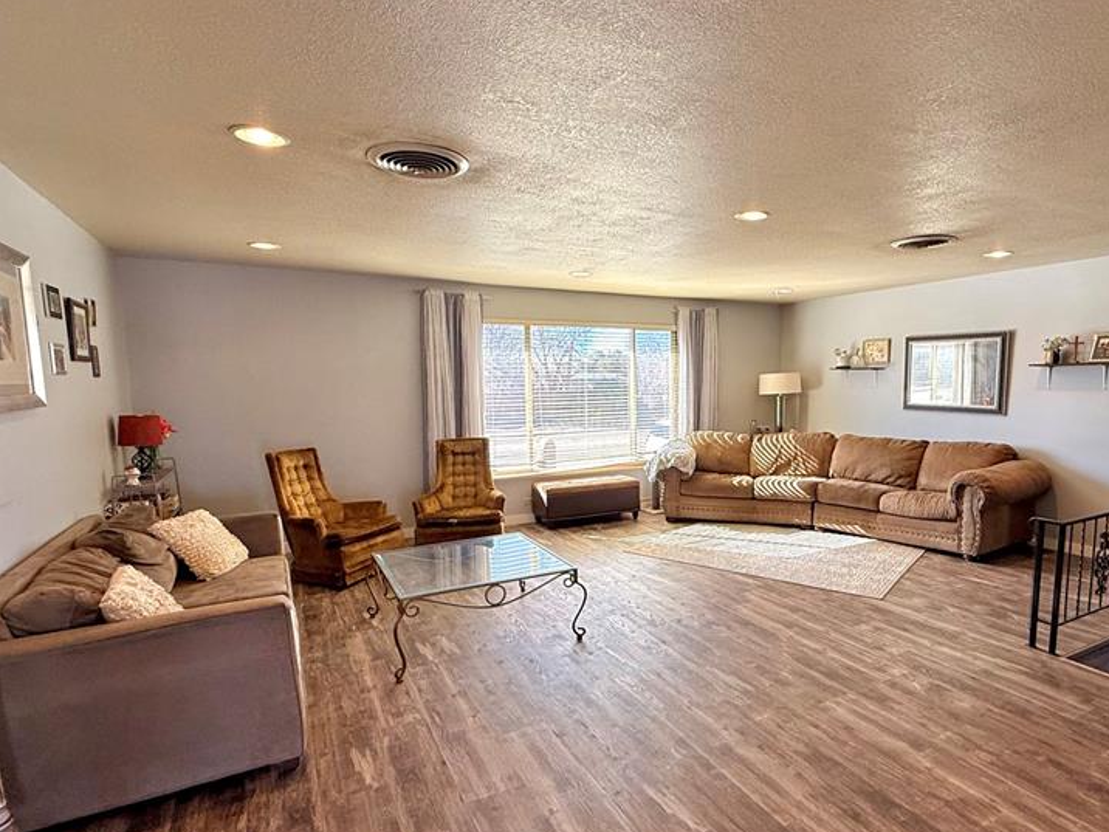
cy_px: 456
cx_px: 643
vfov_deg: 65.8
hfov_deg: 81.1
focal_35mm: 20
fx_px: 641
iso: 100
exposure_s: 1/120
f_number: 2.2
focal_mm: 2.22
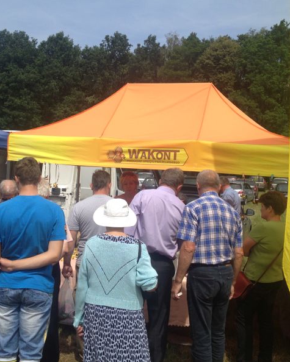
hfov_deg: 32.7
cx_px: 125
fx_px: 494
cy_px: 181
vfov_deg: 40.3
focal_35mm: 46
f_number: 2.4
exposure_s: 1/1672
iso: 50
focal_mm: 4.28
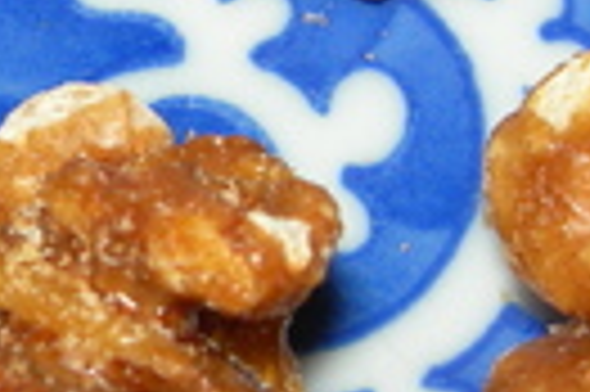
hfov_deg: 13.5
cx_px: 59
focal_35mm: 151
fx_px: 2472
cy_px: 101
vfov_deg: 9.1
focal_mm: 7.8
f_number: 4.8
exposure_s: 1/60.1
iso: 50
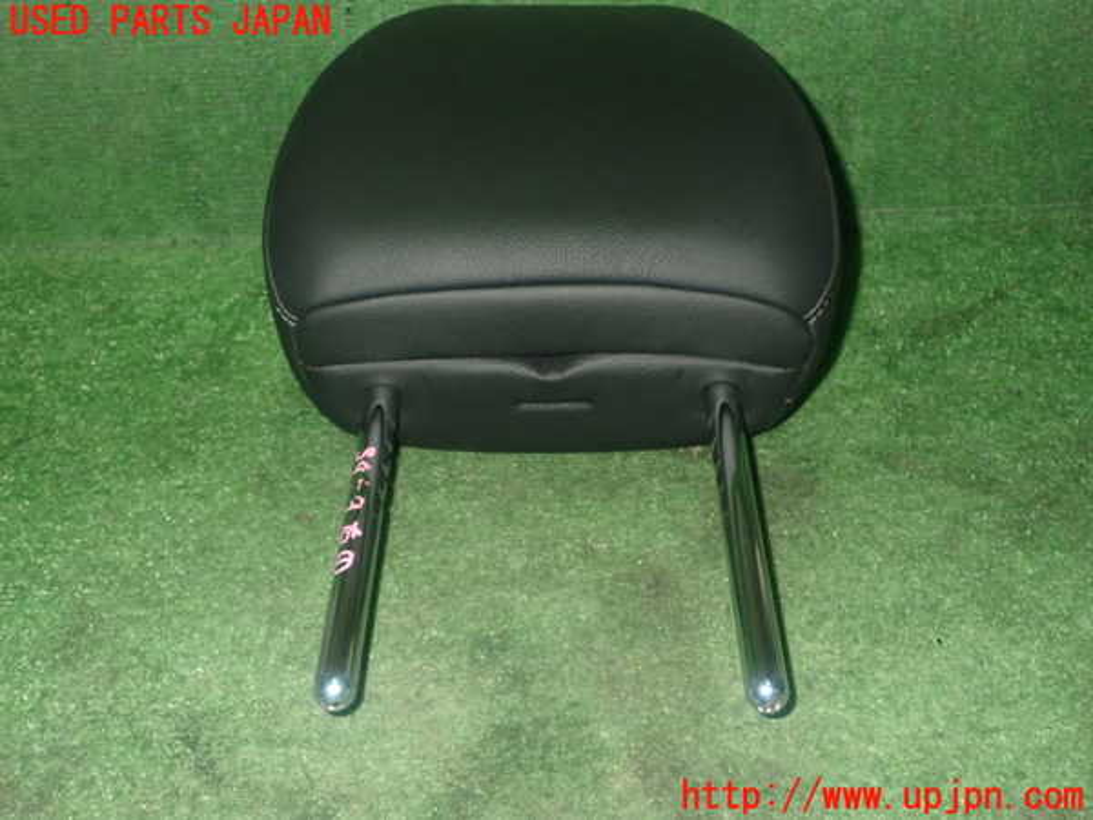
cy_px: 410
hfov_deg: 49.0
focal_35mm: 38
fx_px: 1200
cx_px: 546
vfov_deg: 37.7
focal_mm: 6.83
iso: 800
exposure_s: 1/40
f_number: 8
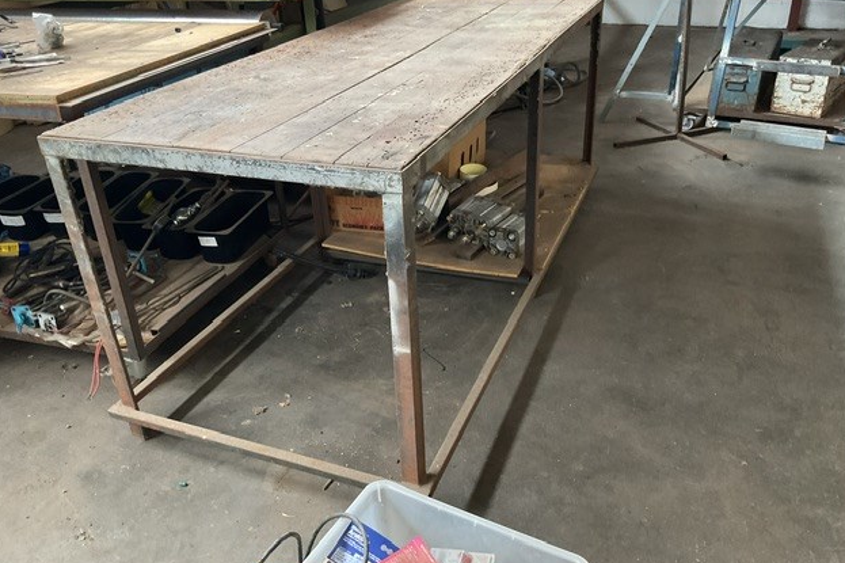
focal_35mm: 31
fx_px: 727
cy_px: 267
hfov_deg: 60.3
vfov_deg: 42.3
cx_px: 426
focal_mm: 3
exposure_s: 1/50
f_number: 1.8
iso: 250
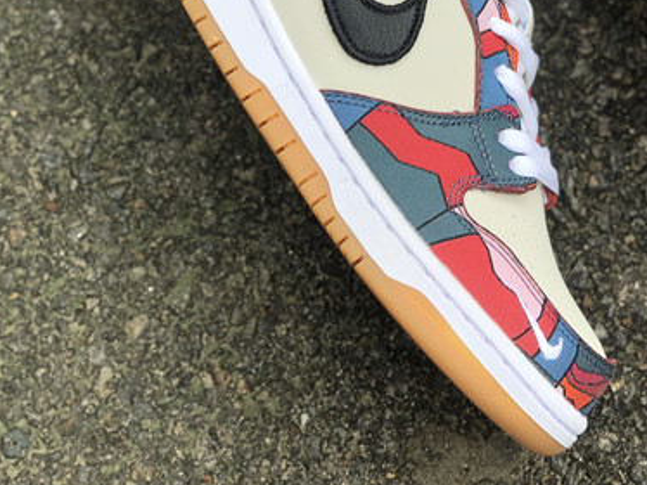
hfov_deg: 18.7
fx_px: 1924
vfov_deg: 14.3
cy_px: 96
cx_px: 595
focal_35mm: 103
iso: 16
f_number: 2.4
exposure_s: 1/185
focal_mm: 6
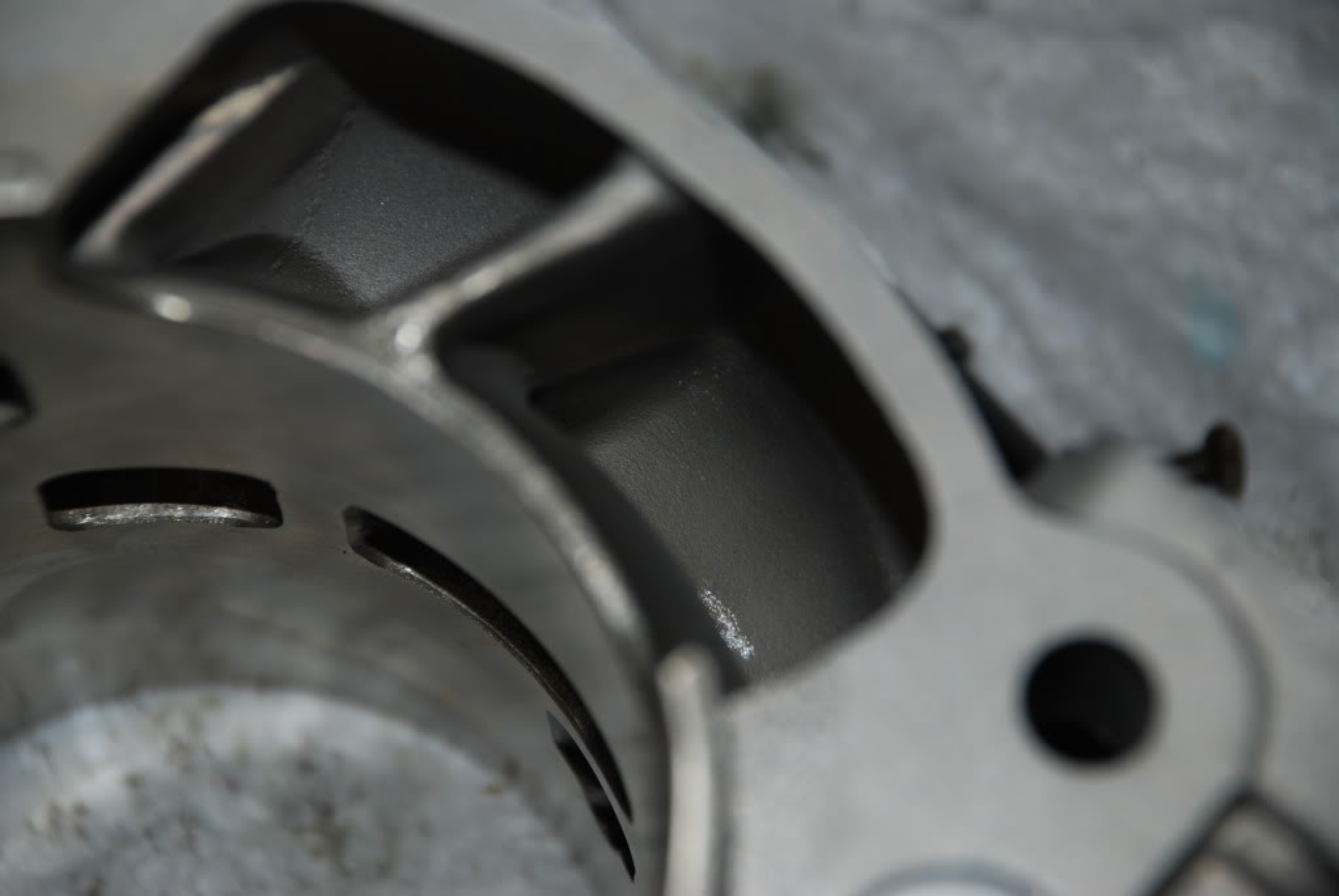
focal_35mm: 202
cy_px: 448
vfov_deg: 6.8
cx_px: 670
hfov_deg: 10.1
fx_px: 7541
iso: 100
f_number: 5.6
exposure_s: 1/125
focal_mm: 135
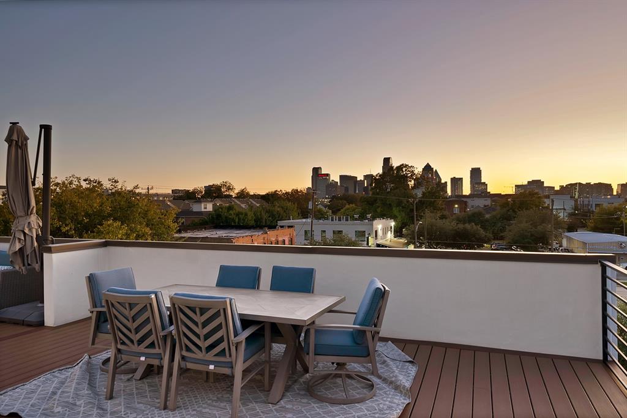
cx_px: 314
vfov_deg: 53.1
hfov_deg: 73.7
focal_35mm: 24
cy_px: 209
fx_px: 418
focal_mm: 24
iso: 640
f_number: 9
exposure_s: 1/1.25
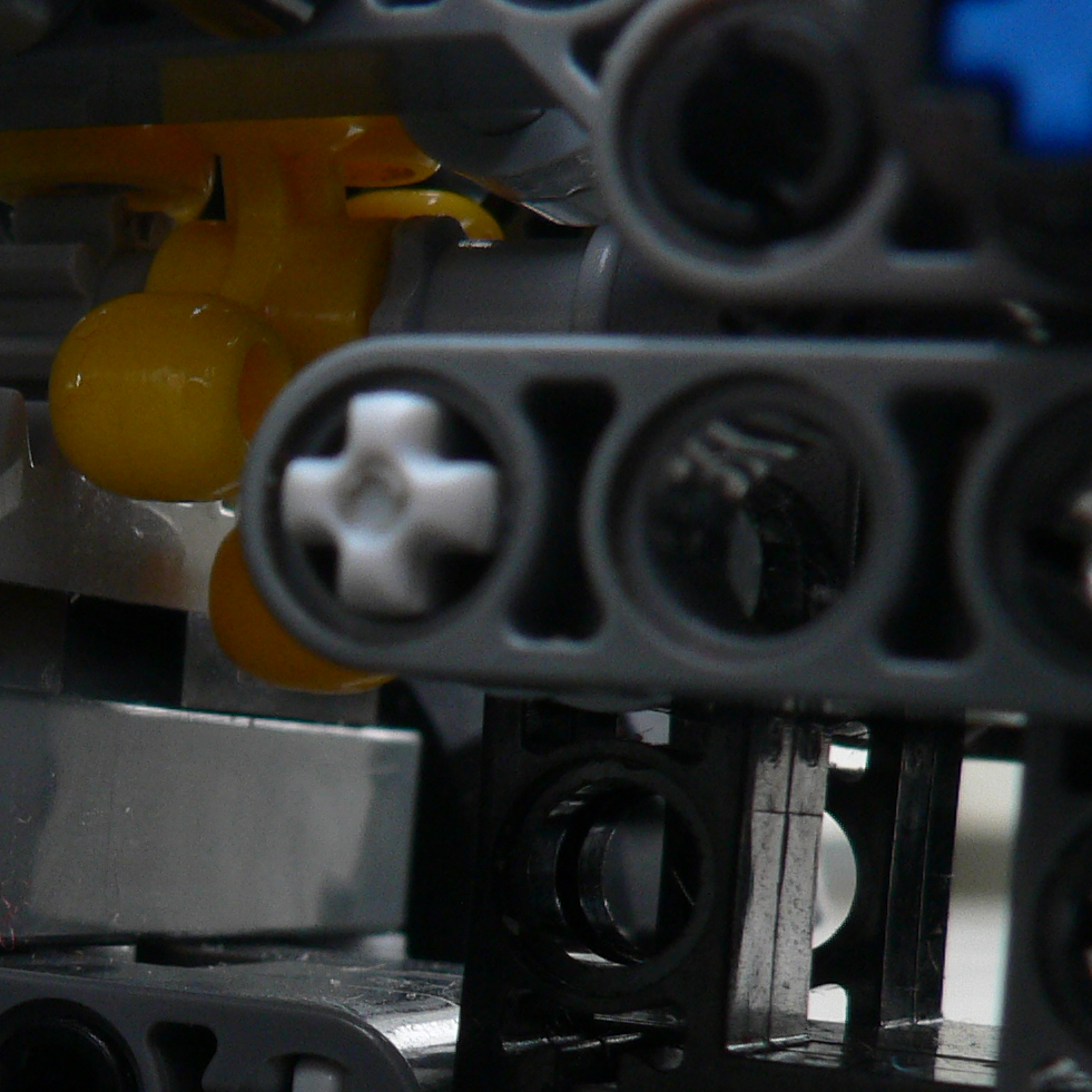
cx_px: -89
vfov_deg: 20.7
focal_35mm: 83
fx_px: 2962
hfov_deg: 20.0
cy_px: 819
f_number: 4.5
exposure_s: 1/40
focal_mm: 6
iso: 100
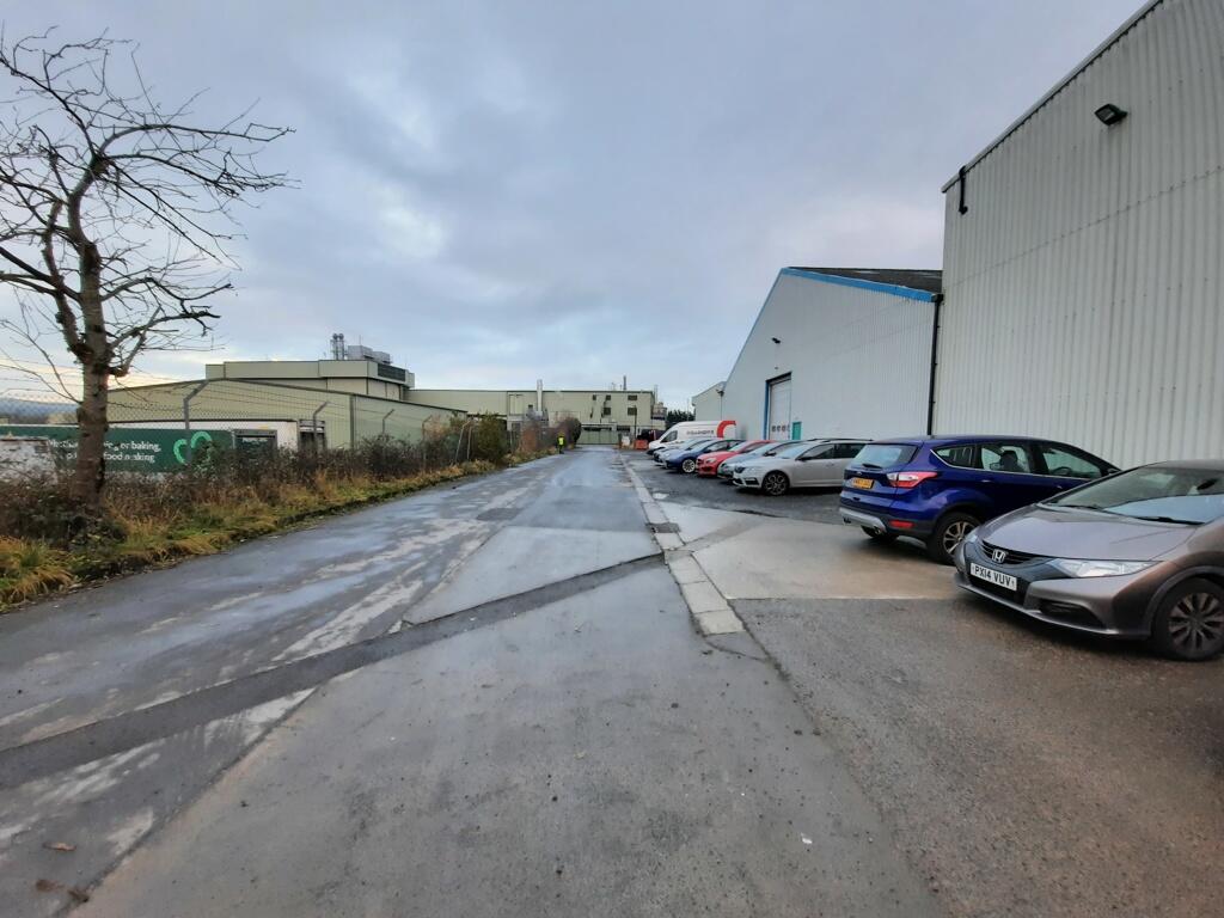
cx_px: 612
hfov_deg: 106.2
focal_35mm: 13
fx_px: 460
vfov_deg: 89.9
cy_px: 459
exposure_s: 1/50
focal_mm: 1.74
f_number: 2.2
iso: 50
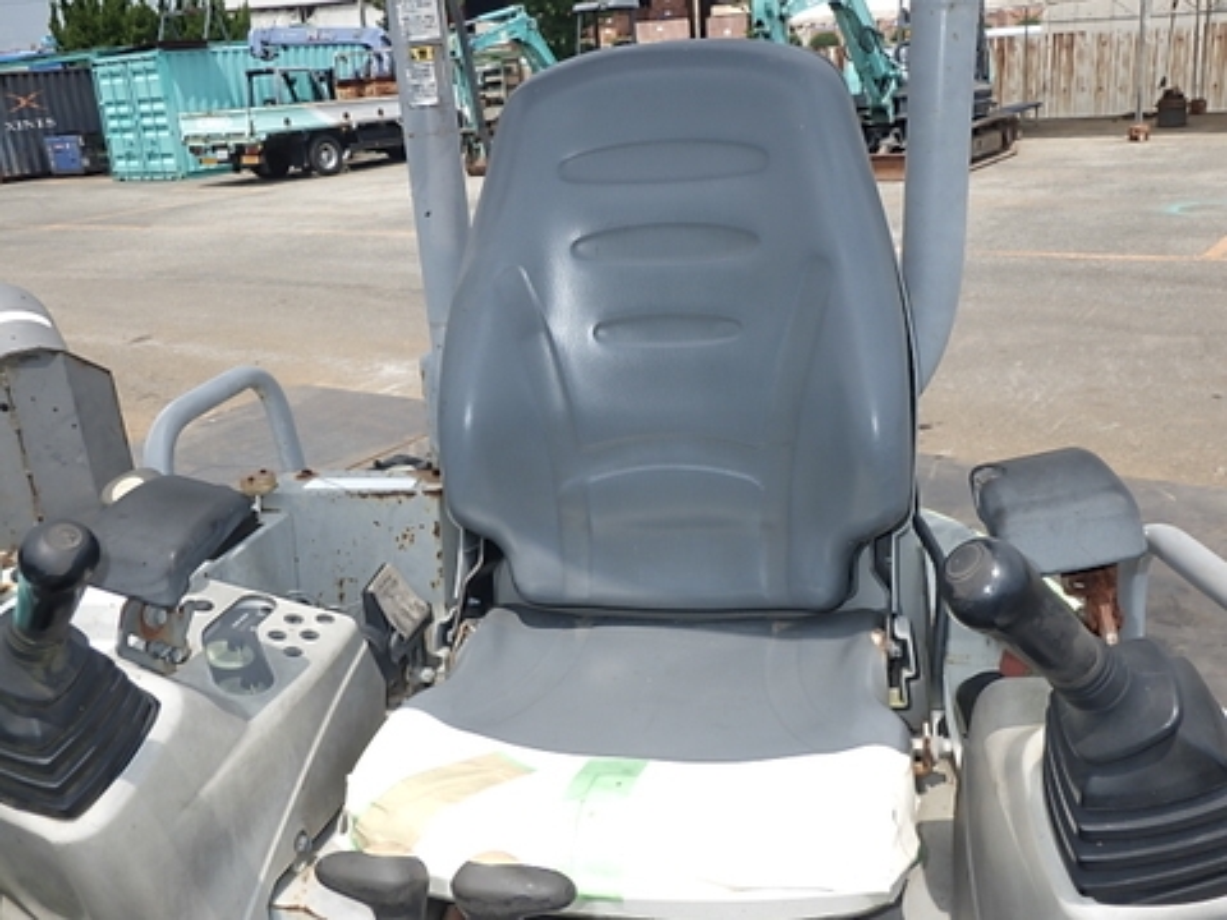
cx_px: 614
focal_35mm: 34
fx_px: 1205
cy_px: 460
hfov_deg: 54.0
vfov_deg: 41.8
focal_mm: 6.1
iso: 125
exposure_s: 1/640
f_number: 4.6
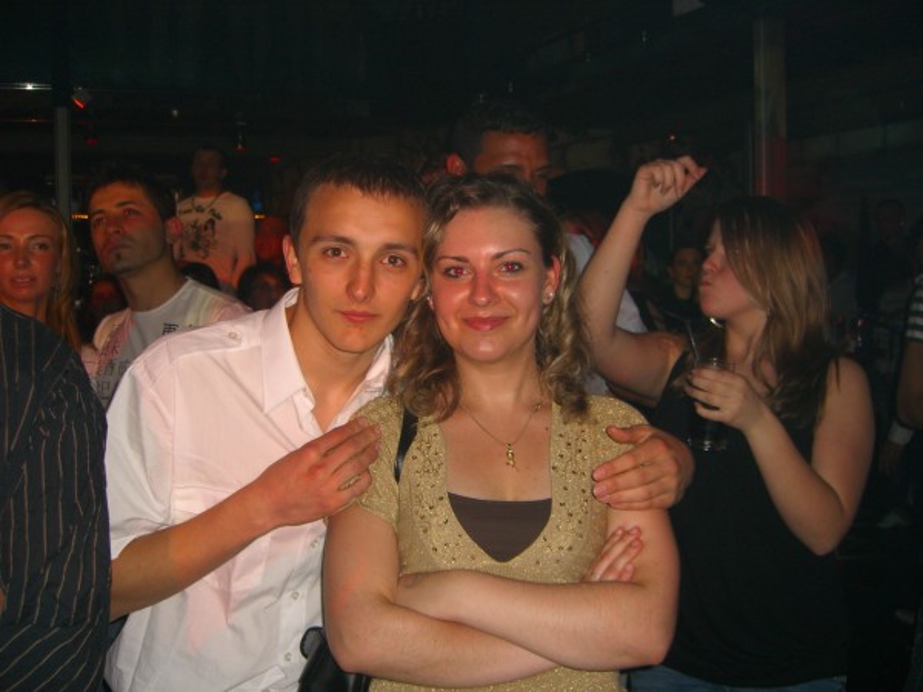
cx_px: 462
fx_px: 1013
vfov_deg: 37.7
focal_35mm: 38
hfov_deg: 49.0
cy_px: 346
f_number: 2.8
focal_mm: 7.9
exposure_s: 1/60
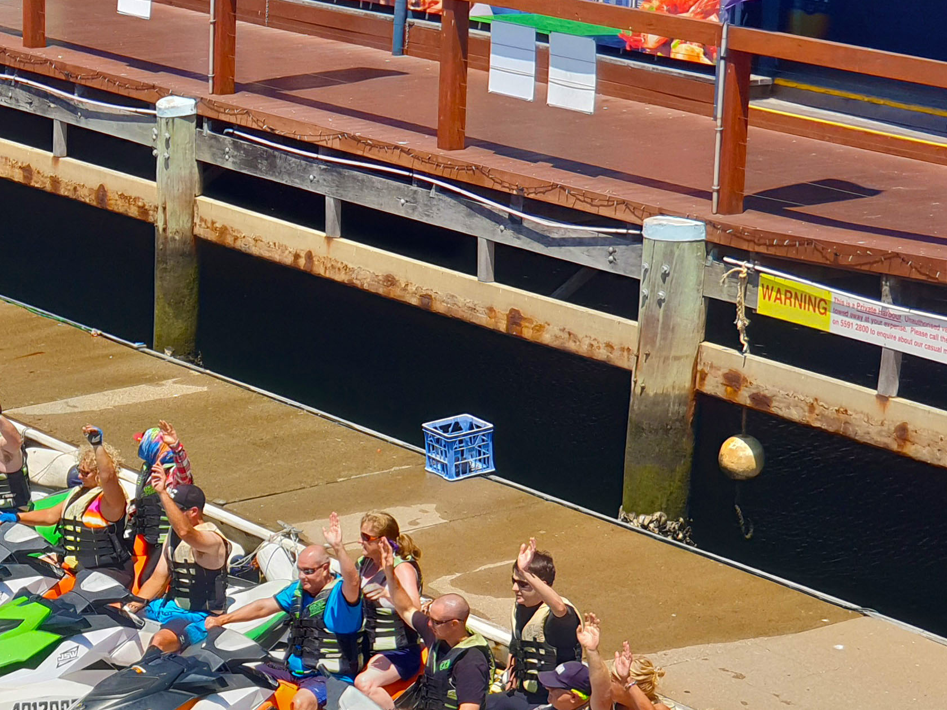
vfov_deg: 11.8
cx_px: 31
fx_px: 3420
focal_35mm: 125
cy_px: 613
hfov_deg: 15.5
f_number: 2.4
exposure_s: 1/924
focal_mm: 6
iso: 25
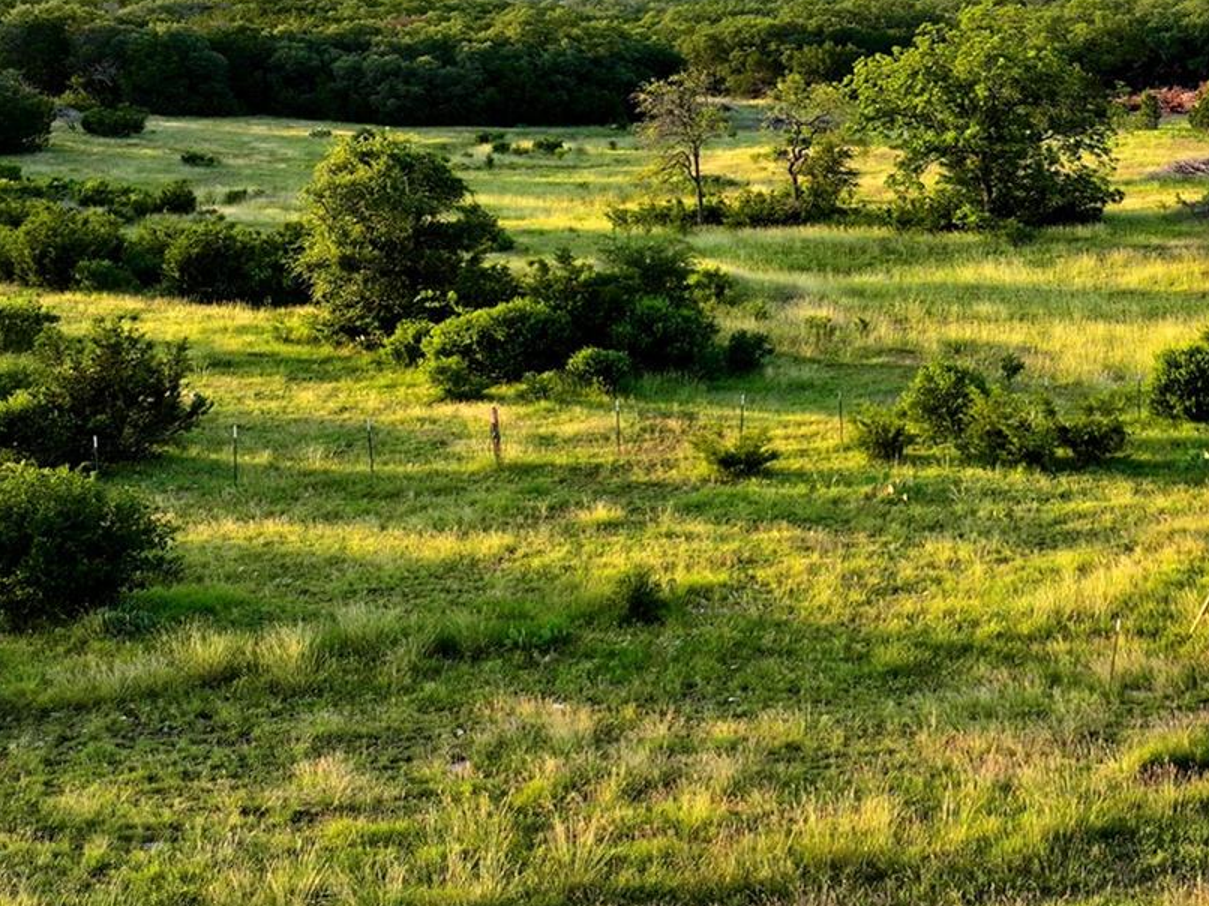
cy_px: 218
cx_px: 1076
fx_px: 2130
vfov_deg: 23.7
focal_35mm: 61
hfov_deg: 30.4
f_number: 2.8
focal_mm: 12.29
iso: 160
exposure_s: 1/800
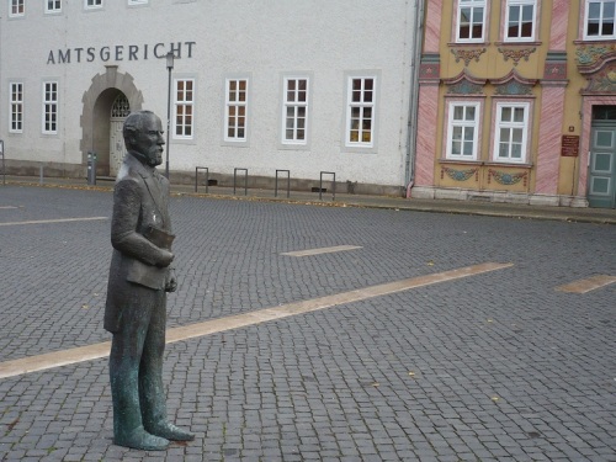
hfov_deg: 44.8
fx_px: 747
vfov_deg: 34.3
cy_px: 231
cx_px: 308
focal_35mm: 42
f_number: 2.8
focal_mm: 5.8
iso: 100
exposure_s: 1/200
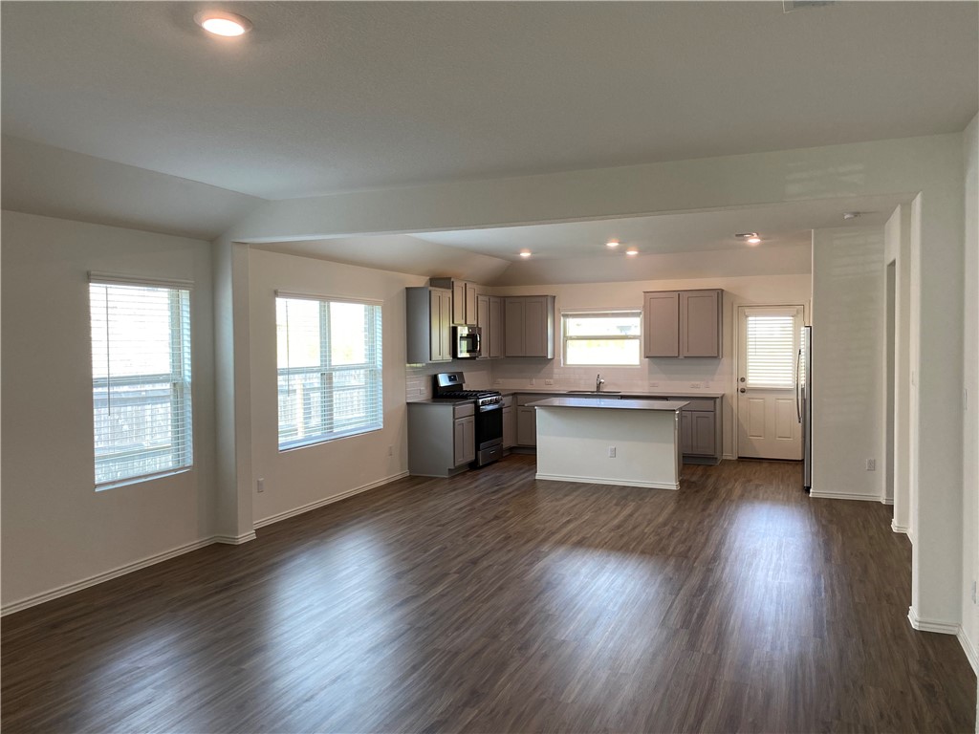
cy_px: 367
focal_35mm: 26
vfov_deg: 53.1
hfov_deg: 67.3
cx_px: 490
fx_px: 735
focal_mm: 4.25
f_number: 1.8
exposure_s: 1/120
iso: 125
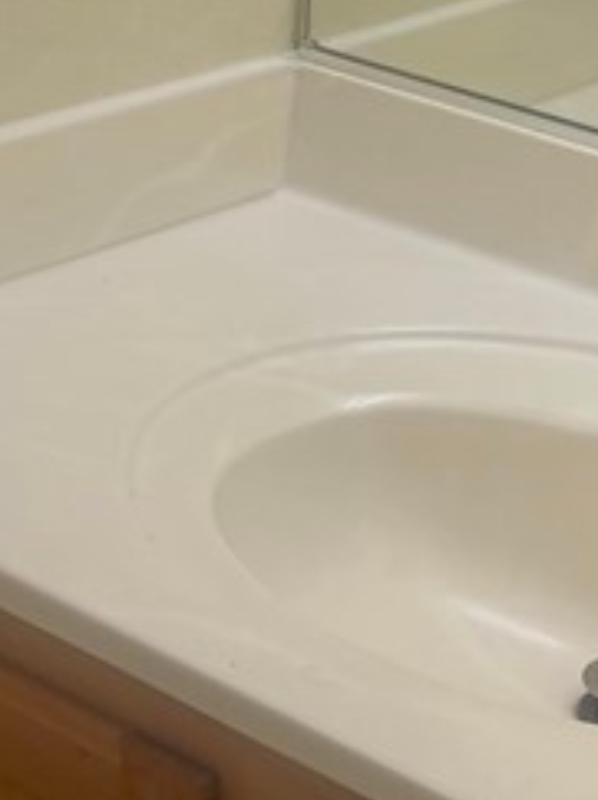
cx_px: 525
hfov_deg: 13.8
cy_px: -261
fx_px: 2446
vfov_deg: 17.4
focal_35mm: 106
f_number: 1.6
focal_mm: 5.1
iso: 40
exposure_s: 1/120
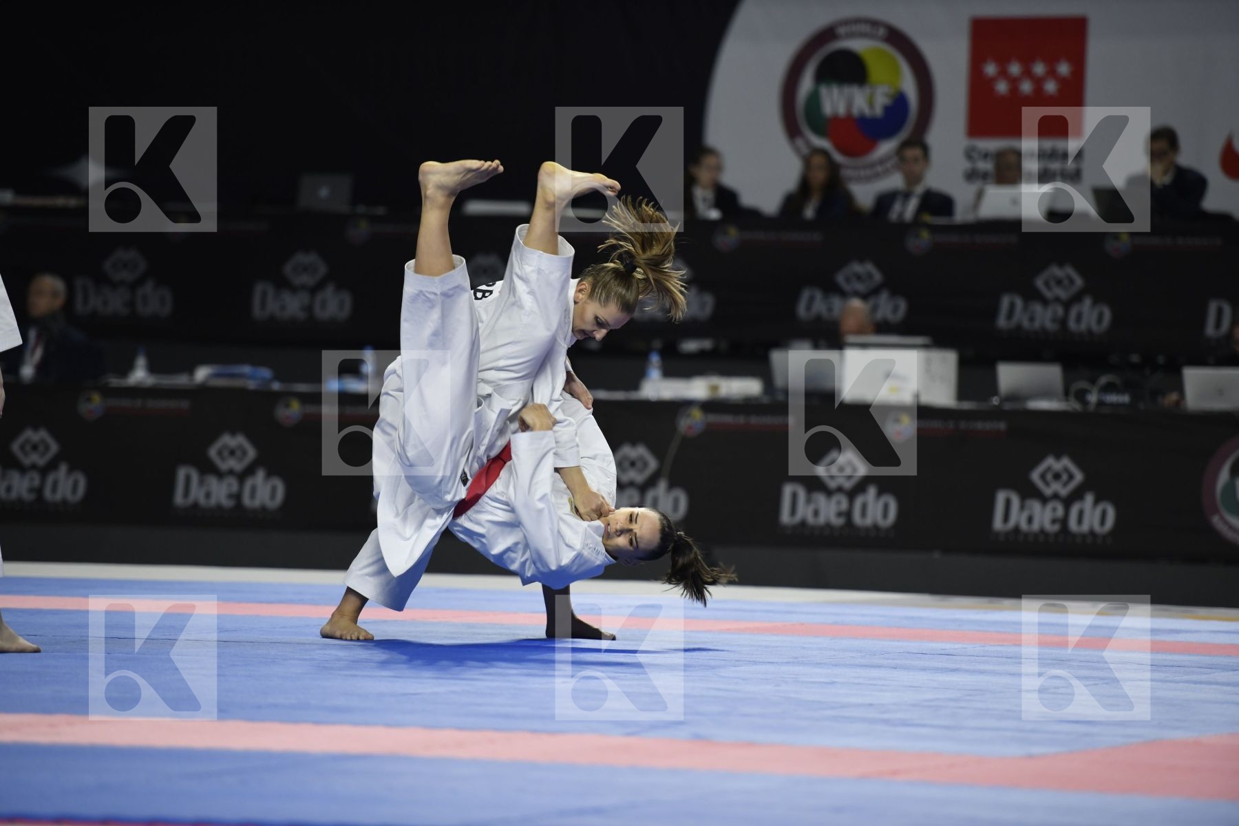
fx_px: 6883
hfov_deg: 10.3
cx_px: 620
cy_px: 413
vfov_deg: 6.9
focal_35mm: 200
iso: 800
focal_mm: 200
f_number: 2.8
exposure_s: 1/800
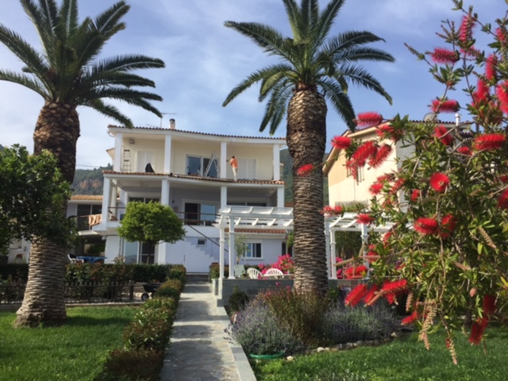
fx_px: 426
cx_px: 254
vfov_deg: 48.2
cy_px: 190
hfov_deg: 61.7
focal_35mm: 29
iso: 32
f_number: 2.2
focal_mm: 4.15
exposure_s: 1/1522
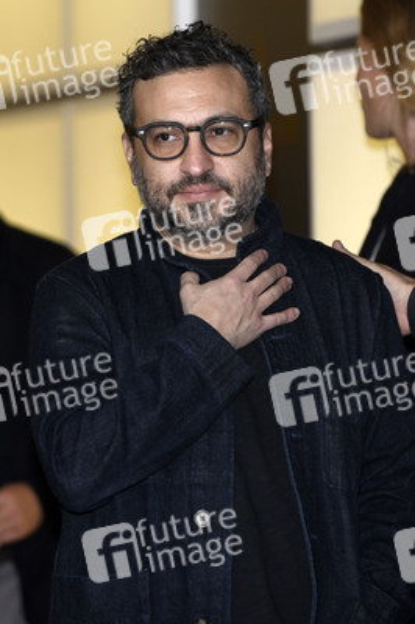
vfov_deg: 10.6
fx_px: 3377
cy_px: 312
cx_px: 208
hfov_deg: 7.0
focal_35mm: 195
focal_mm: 195
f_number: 3.5
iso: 640
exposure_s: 1/500
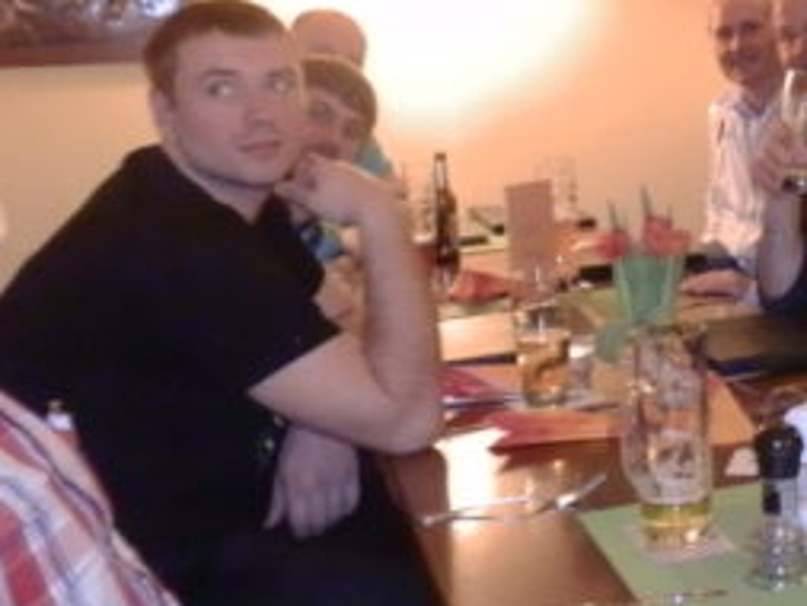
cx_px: 844
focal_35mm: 59
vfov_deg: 24.5
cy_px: 128
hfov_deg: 30.0
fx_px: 1376
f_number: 3.1
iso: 800
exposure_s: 1/10
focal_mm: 5
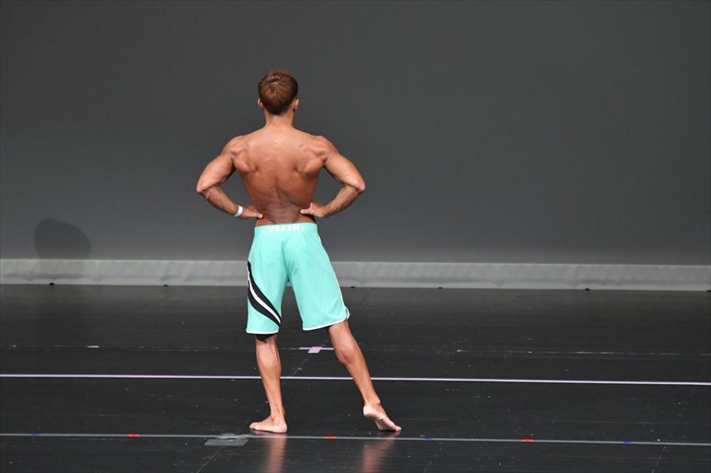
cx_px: 356
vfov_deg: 4.4
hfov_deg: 6.5
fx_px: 6218
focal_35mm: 315
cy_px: 236
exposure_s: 1/400
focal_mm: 210
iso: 4000
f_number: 5.6
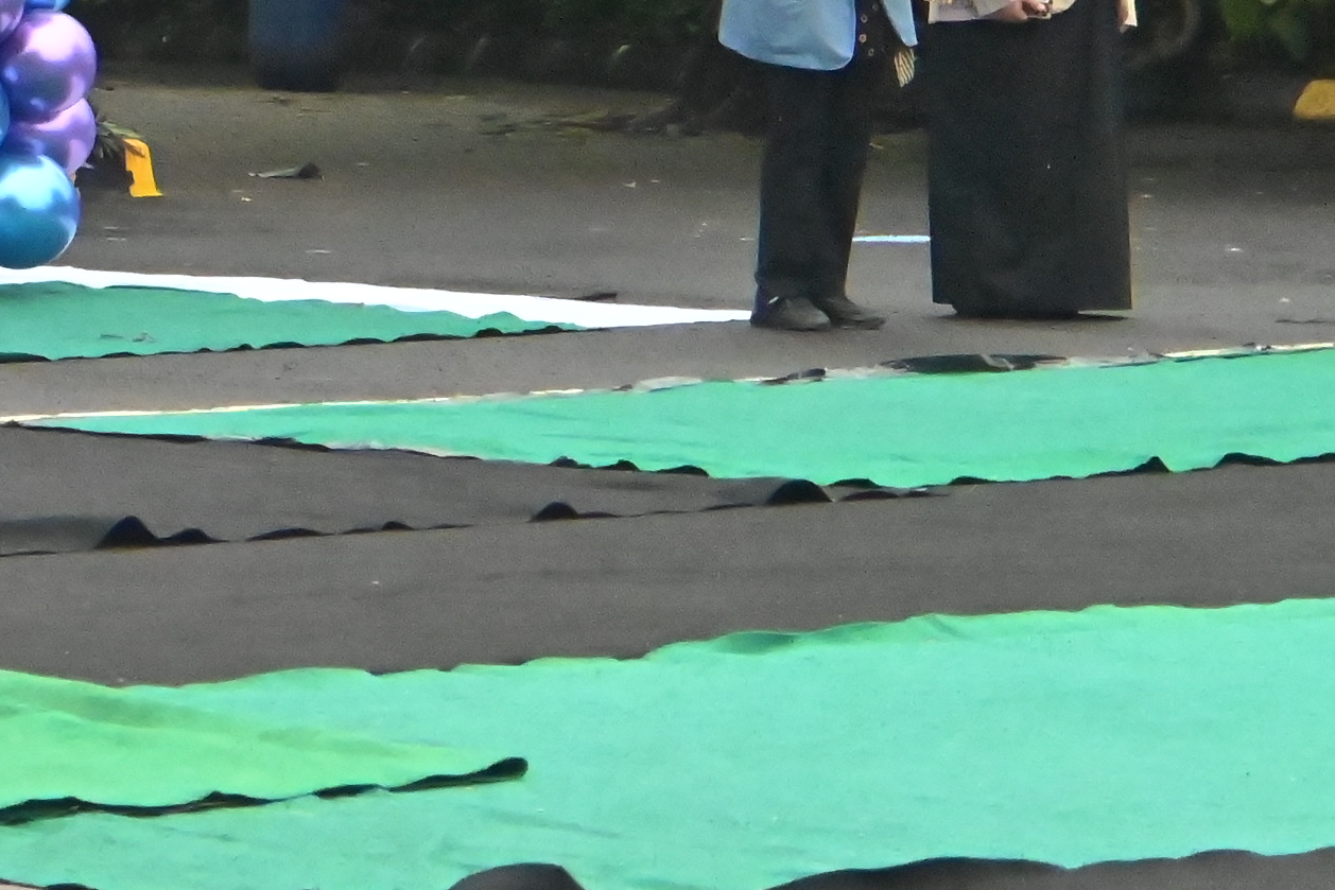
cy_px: -386
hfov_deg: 8.0
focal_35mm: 249
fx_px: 9234
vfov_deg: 5.5
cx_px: -878
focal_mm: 50
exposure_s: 1/2500
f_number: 6.3
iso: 6400
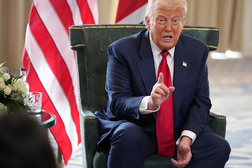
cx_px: 142
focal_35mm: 167
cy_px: 76
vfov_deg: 8.2
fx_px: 1169
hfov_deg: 12.3
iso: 2500
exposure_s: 1/1250
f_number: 2.8
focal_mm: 147
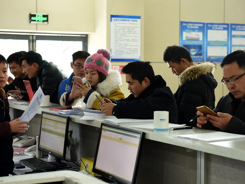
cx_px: 108
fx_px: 545
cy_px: 93
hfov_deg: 25.3
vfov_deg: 19.1
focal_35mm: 77
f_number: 4.5
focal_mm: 70
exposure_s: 1/60
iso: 1250
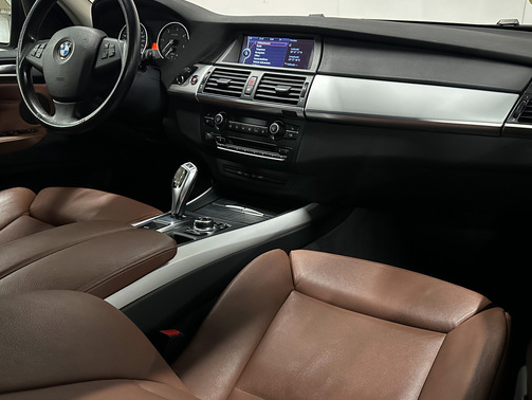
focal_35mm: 31
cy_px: 220
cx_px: 292
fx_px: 477
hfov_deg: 58.2
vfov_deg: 45.4
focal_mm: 6.86
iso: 1000
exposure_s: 1/35
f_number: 1.8
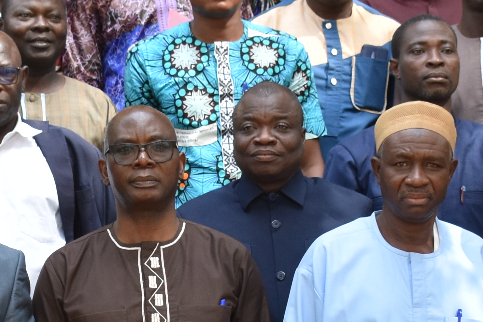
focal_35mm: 176
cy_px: 419
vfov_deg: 7.7
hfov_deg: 11.6
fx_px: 2362
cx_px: 85
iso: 400
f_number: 5.6
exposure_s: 1/250
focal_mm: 29
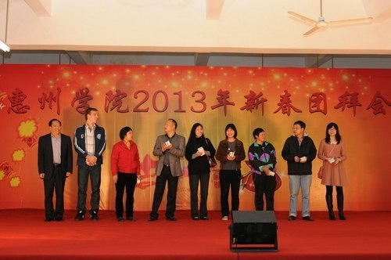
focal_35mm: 46
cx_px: 196
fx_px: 504
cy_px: 130
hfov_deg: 42.4
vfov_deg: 28.9
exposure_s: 1/125
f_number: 4
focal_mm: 31
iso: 800
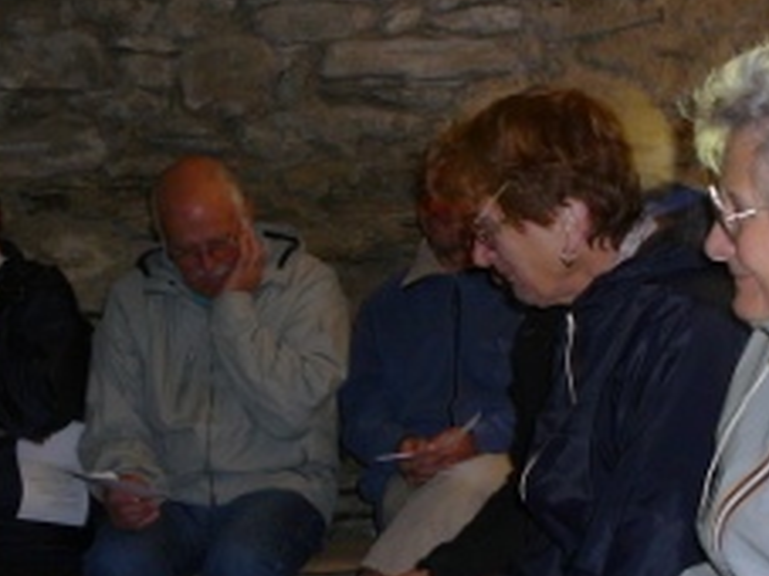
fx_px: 1532
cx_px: 545
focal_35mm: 69
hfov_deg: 27.9
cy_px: 332
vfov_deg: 21.3
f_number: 2.8
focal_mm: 5.2
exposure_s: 1/8
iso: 100
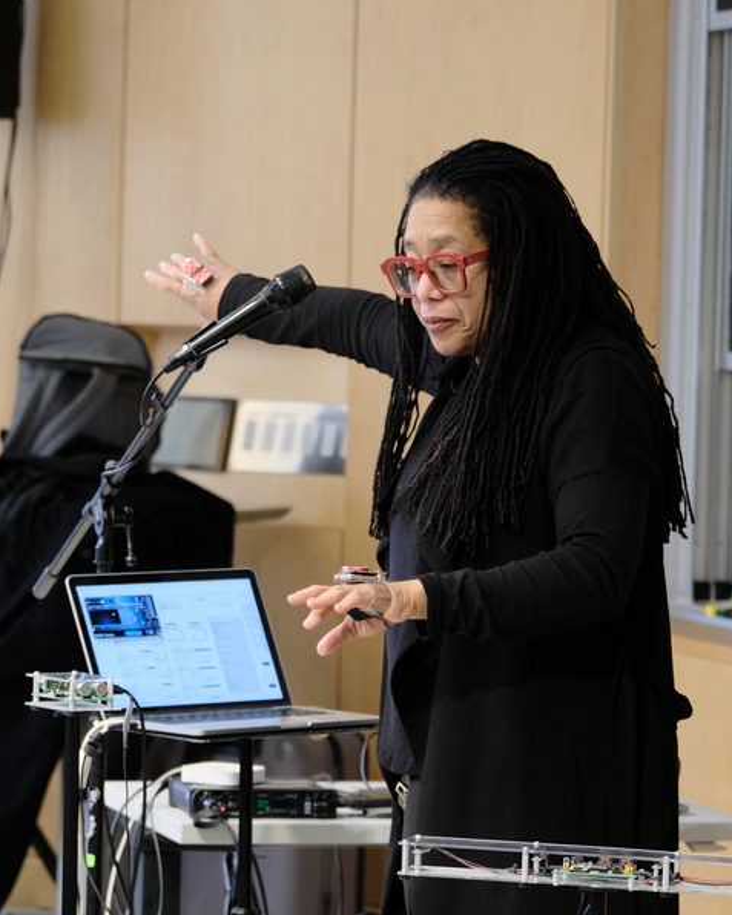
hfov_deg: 9.1
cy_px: 456
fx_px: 4603
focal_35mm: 170
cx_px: 272
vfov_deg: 11.3
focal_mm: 80
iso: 1250
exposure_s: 1/56
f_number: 4
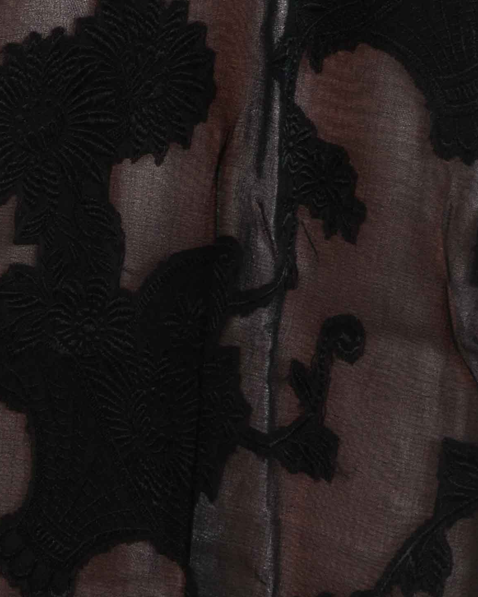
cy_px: -118
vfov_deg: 3.9
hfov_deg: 3.1
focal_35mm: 501
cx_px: -169
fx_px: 8850
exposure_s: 1/80
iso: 400
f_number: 13
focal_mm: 105
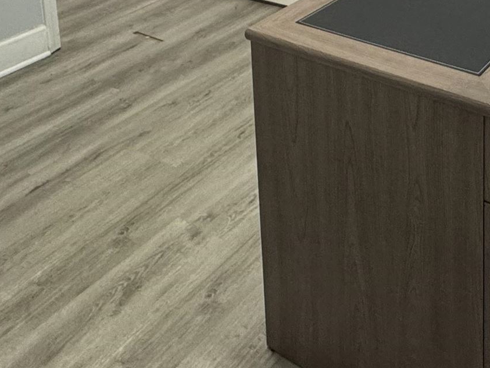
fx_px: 722
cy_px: -192
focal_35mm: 51
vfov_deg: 22.9
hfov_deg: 35.6
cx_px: 425
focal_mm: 2.22
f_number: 2.2
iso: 200
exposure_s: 1/60
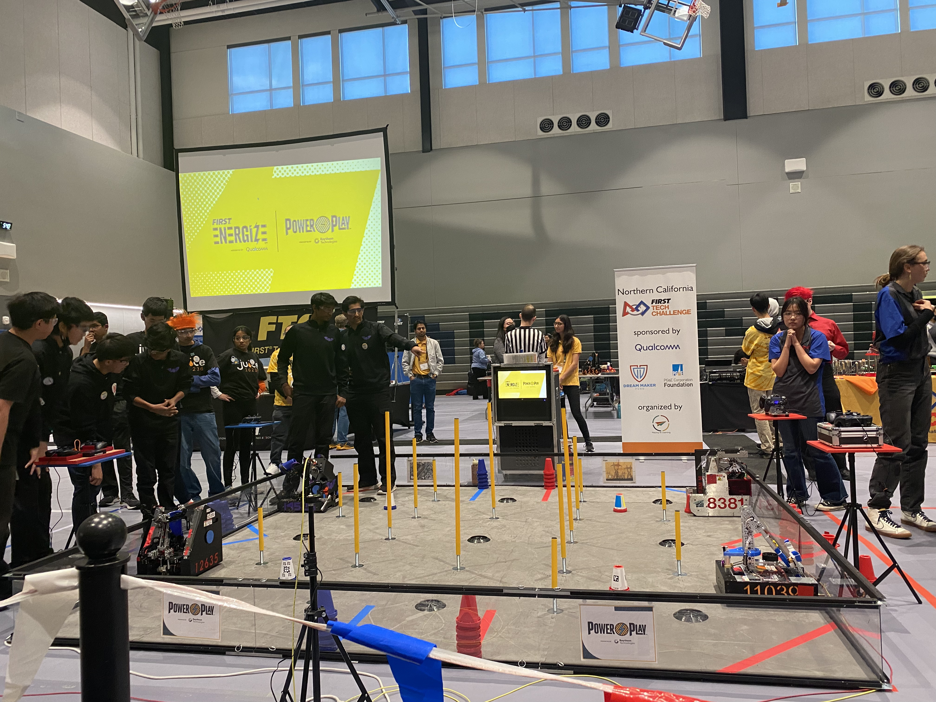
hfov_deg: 67.3
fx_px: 703
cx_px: 468
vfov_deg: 53.1
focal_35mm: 26
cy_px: 351
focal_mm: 4.25
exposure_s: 1/60
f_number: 1.8
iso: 200
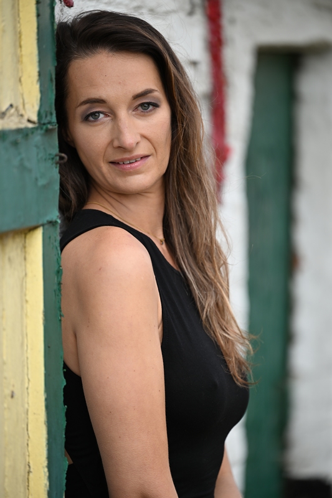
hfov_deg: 6.9
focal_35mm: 200
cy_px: 249
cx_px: 166
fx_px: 2768
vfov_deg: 10.3
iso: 100
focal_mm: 200
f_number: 3.2
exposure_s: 1/500
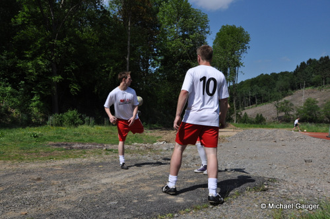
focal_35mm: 30
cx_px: 165
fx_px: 275
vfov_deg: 43.5
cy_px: 110
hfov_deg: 62.0
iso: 400
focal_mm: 20
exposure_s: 1/2000
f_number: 8
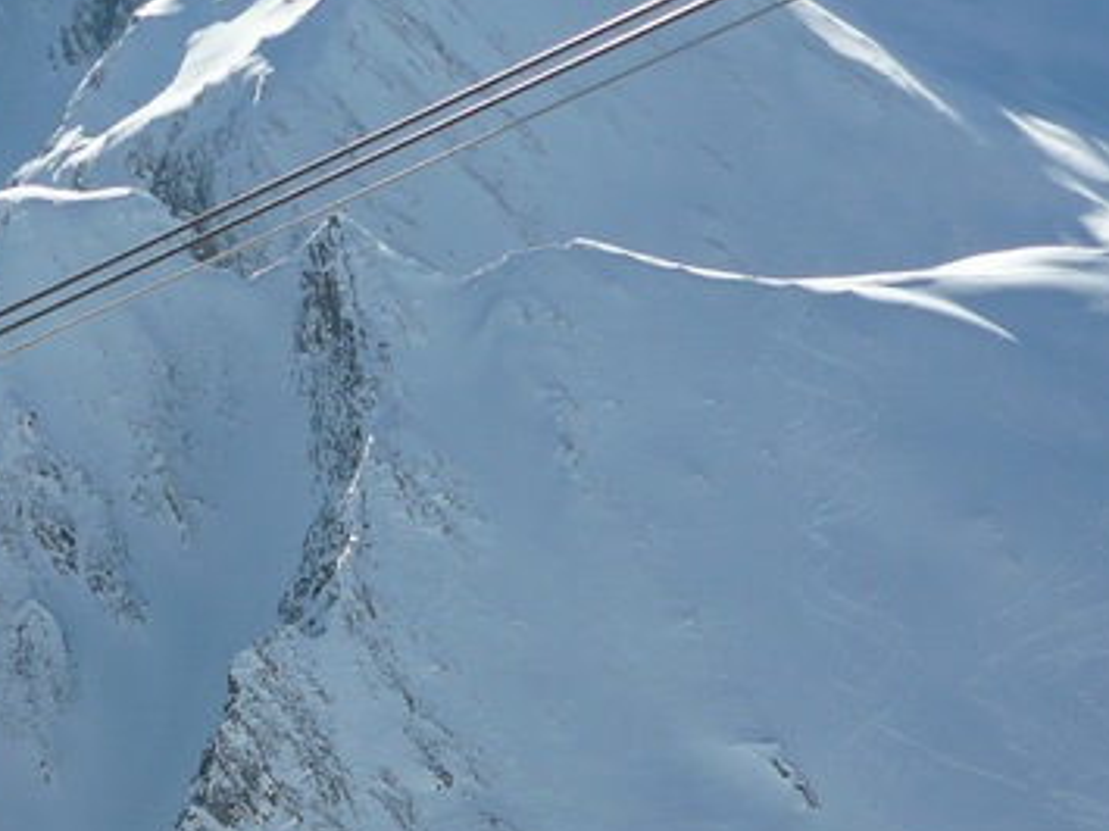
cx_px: 3
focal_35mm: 124
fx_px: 3971
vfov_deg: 11.9
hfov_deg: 15.6
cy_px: 737
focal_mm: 9.1
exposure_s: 1/200
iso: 100
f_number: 10
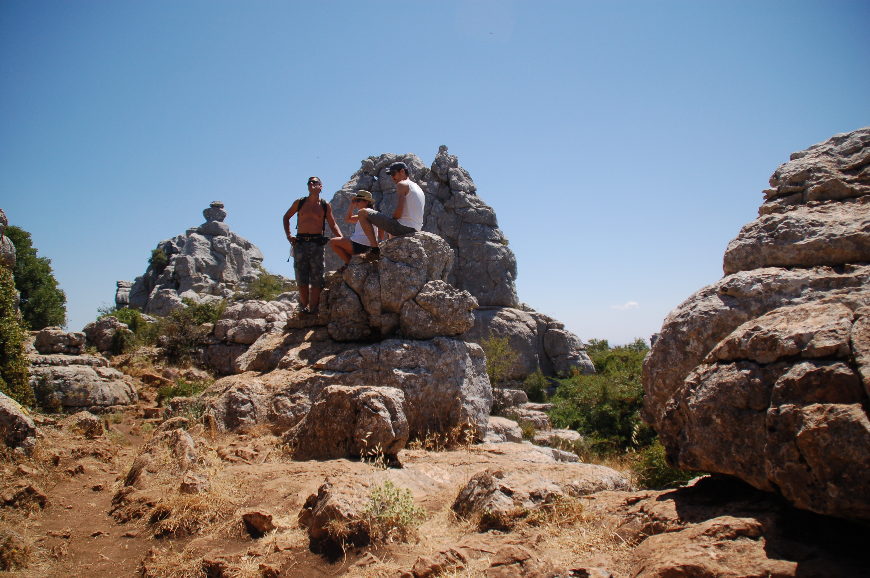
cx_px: 435
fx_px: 652
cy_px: 289
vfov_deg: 47.8
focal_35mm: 27
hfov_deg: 67.4
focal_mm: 18
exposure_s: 1/3000
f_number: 3.5
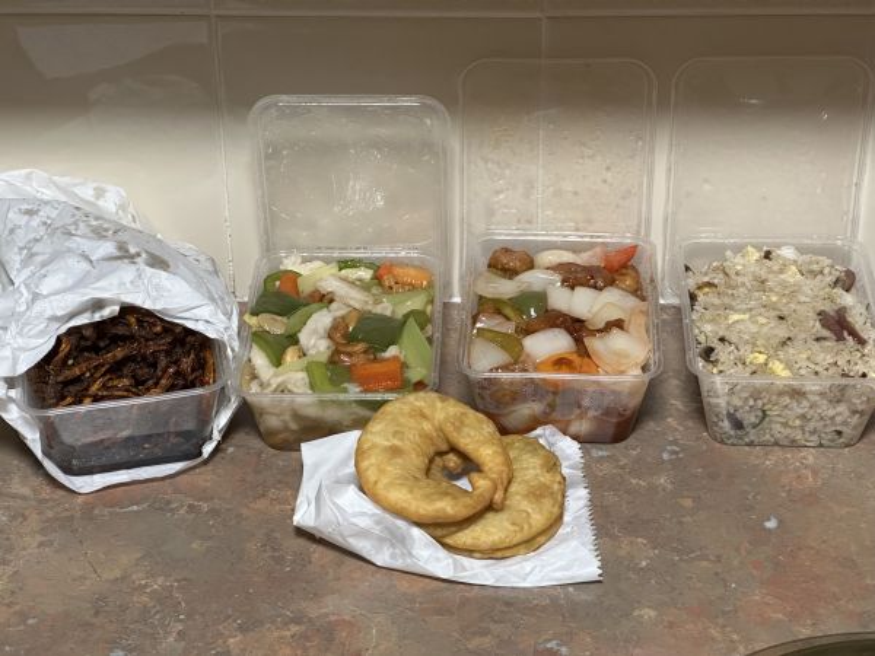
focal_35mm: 77
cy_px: 328
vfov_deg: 19.1
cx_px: 438
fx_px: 1946
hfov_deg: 25.3
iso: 640
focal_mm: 9
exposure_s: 1/50
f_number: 2.8
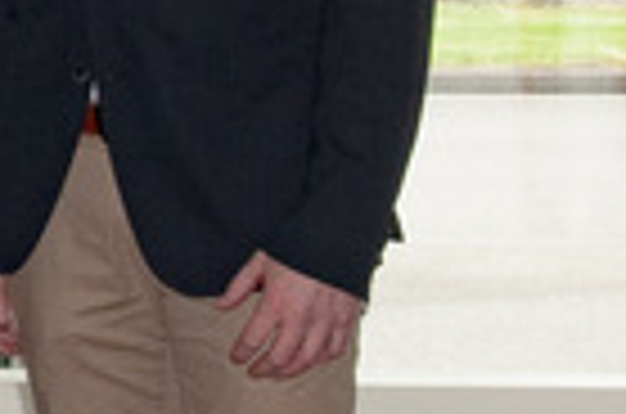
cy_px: -232
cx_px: -860
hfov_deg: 6.9
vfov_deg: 4.8
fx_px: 4892
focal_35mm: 282
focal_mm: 30
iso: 400
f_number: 8
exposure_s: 1/200
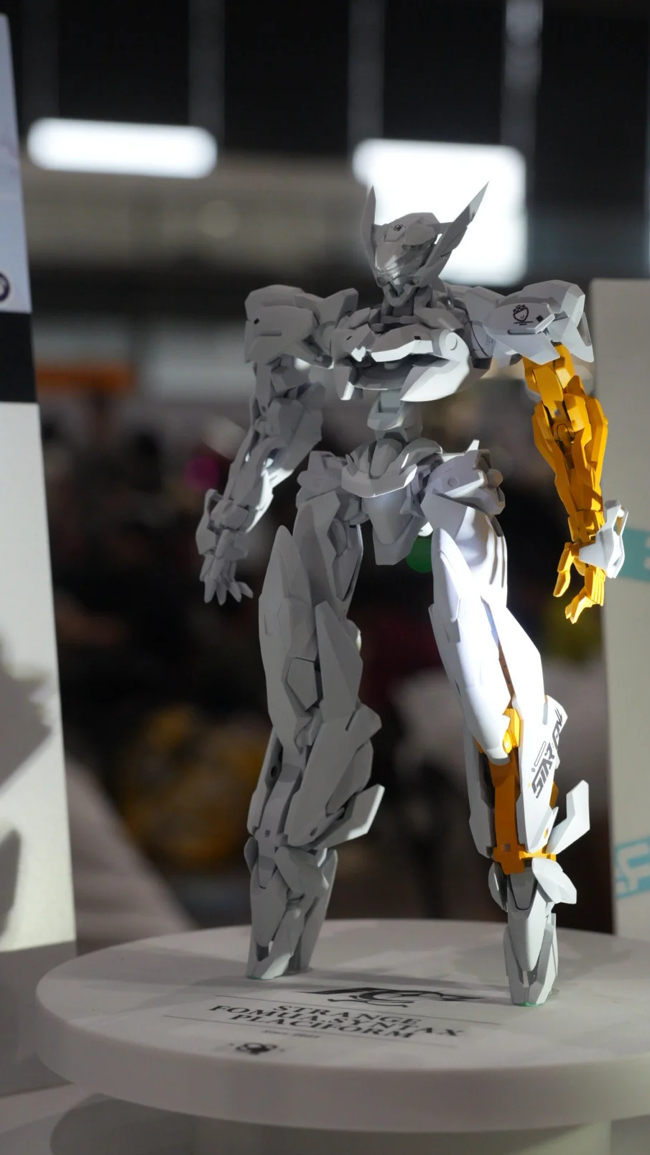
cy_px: 579
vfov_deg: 26.8
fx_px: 2420
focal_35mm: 79
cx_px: 358
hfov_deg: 15.3
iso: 1250
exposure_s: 1/160
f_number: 5
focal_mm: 50
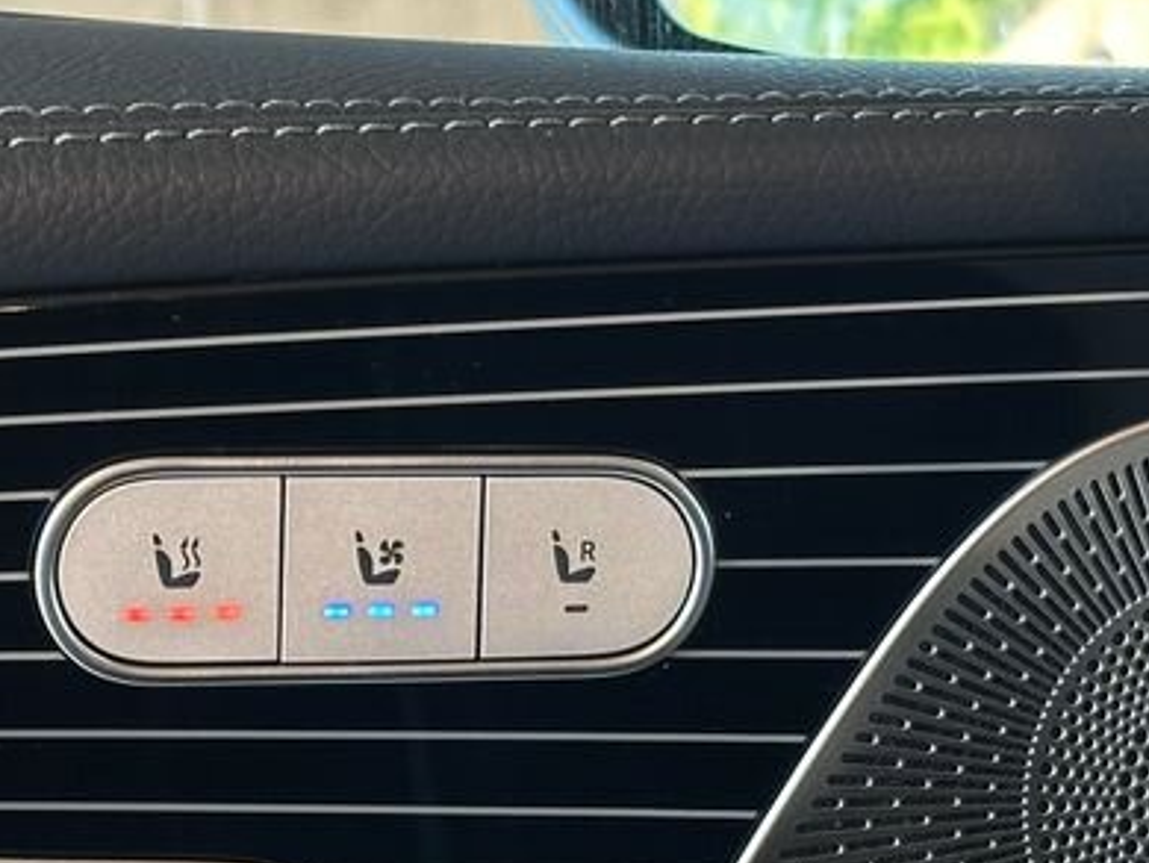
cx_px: 536
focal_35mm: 126
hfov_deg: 15.6
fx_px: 4185
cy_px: 739
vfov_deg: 11.7
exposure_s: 1/50
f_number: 1.78
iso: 125
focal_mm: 6.86
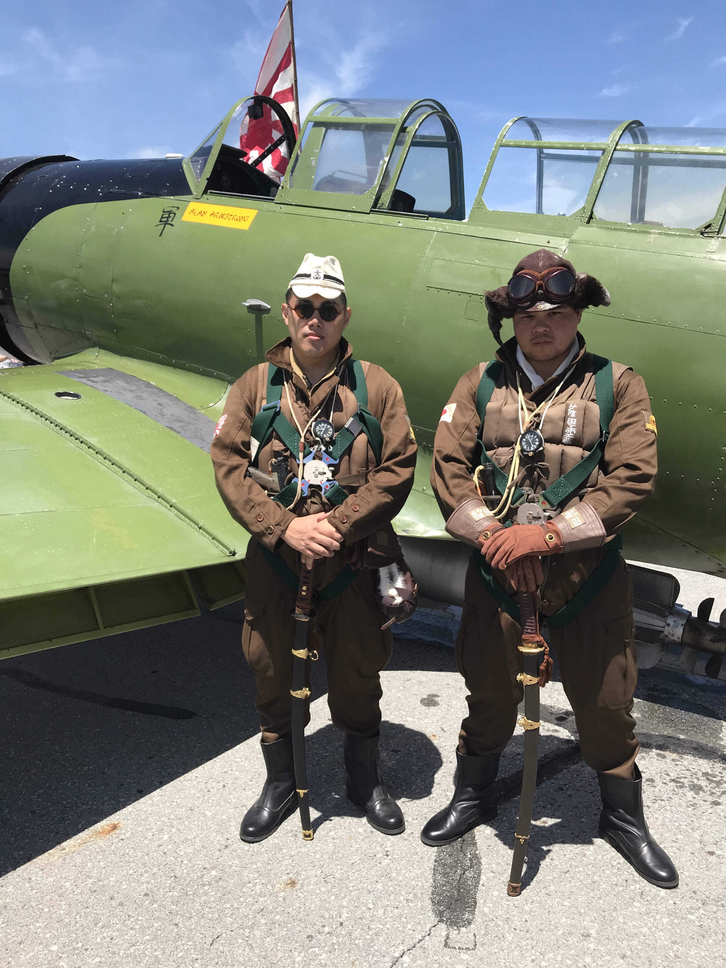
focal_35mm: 28
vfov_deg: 63.4
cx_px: 363
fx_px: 783
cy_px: 484
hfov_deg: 49.7
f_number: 1.8
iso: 20
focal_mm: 3.99
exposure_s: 1/1842
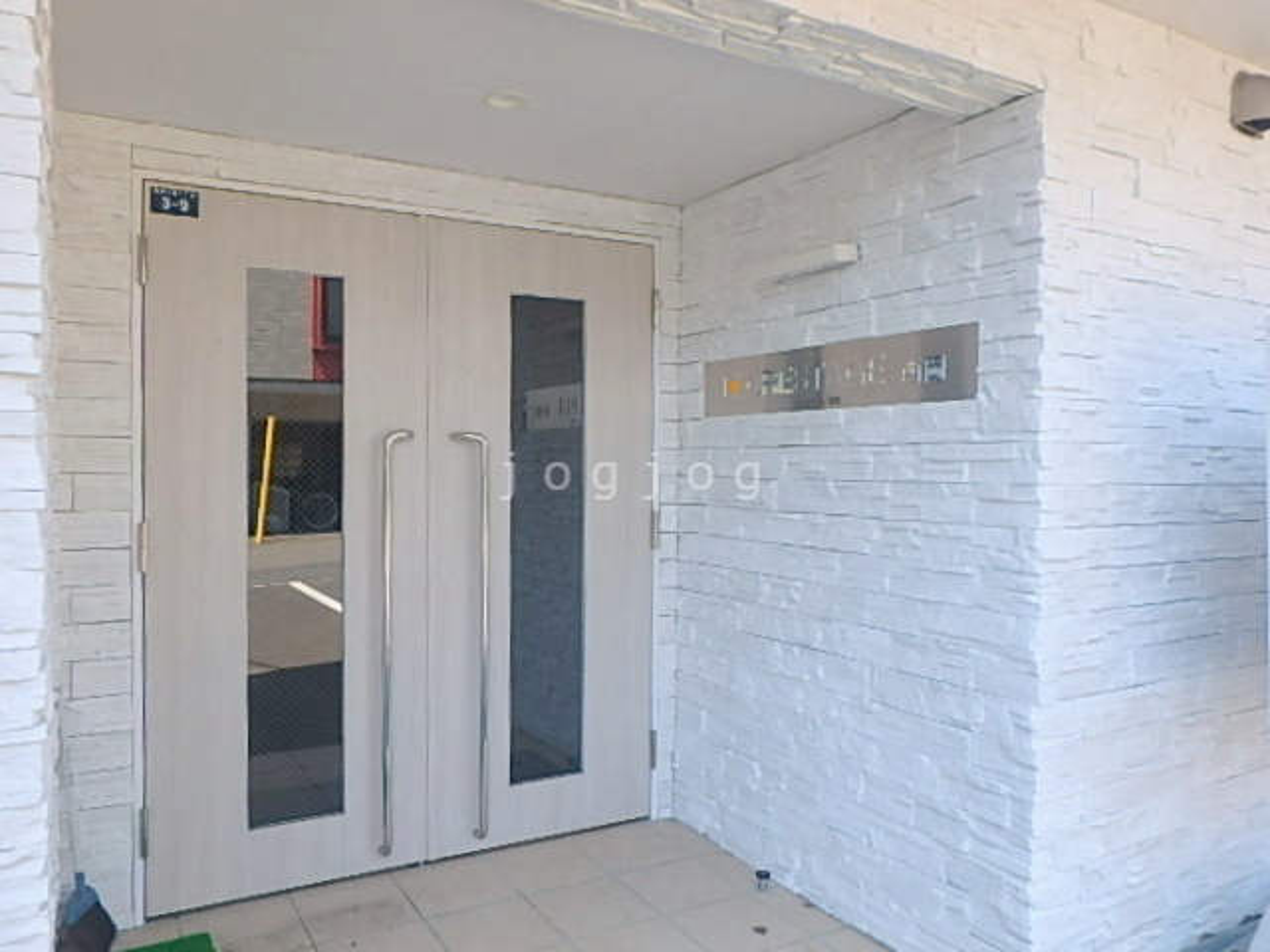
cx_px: 635
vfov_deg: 53.1
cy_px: 476
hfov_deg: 67.3
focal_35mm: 26
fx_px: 954
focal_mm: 4.7
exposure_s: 1/125
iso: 125
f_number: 4.3
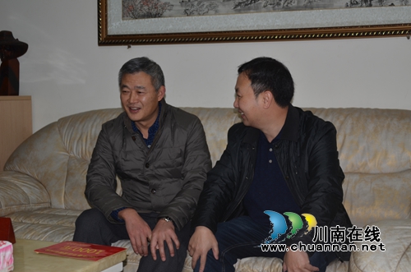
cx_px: 206
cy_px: 136
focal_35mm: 57
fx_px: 649
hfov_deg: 35.1
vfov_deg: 23.7
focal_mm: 38
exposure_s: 1/60
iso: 100
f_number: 4
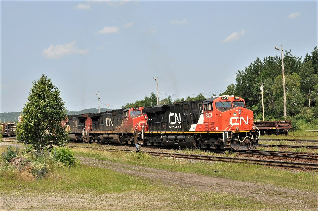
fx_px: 529
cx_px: 159
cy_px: 106
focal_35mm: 60
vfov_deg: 22.6
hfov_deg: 33.4
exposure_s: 1/400
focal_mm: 40
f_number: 8
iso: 200
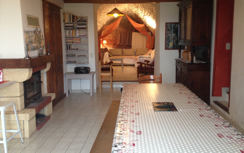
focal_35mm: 36
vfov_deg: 35.3
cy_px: 65
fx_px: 239
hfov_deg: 54.0
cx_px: 125
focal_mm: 4.12
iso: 100
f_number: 2.4
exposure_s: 1/20
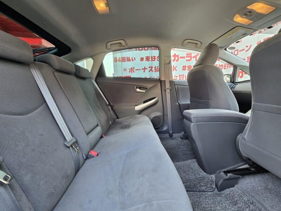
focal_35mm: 13
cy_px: 106
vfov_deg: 89.9
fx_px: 106
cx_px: 140
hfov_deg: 106.2
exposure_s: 1/50
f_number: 2.2
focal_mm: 2.2
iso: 80
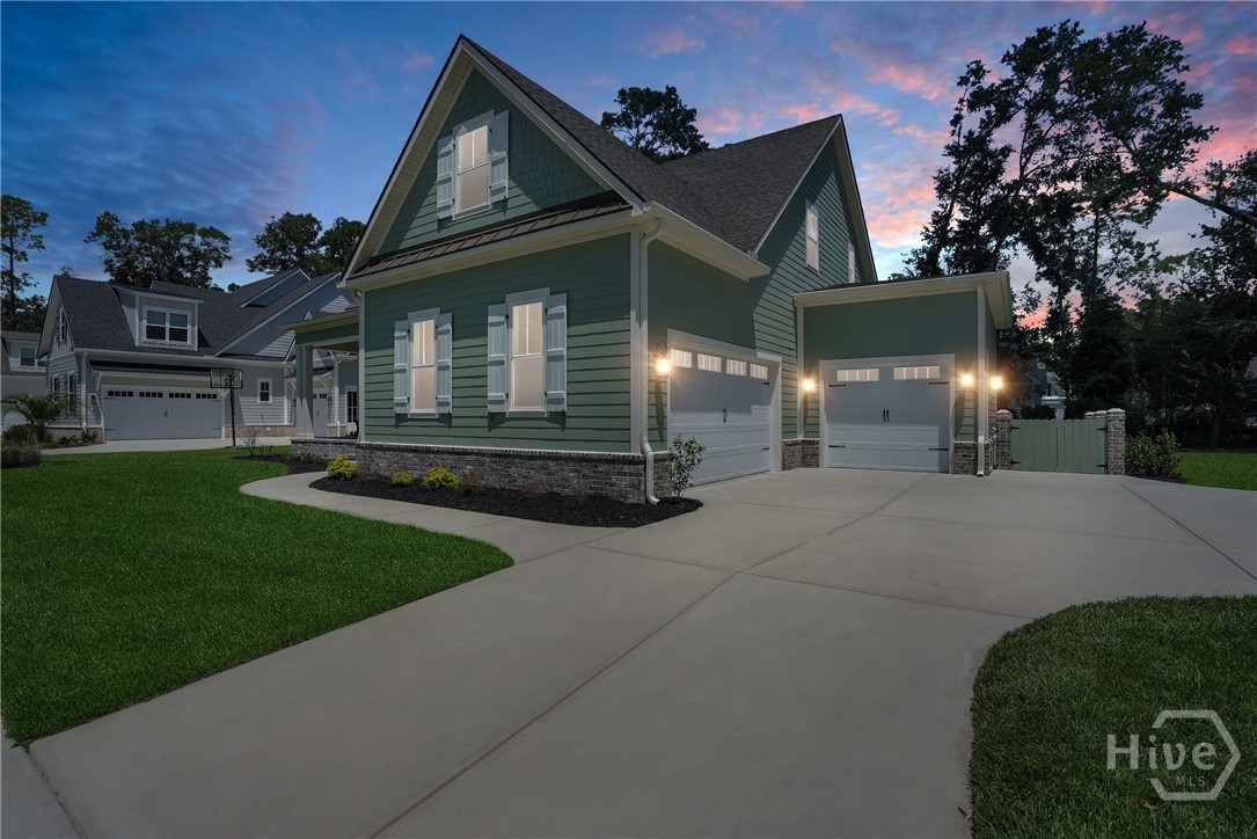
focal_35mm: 16
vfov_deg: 73.8
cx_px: 628
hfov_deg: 96.7
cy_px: 420
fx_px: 559
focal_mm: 16
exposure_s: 1/4000
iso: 320
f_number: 5
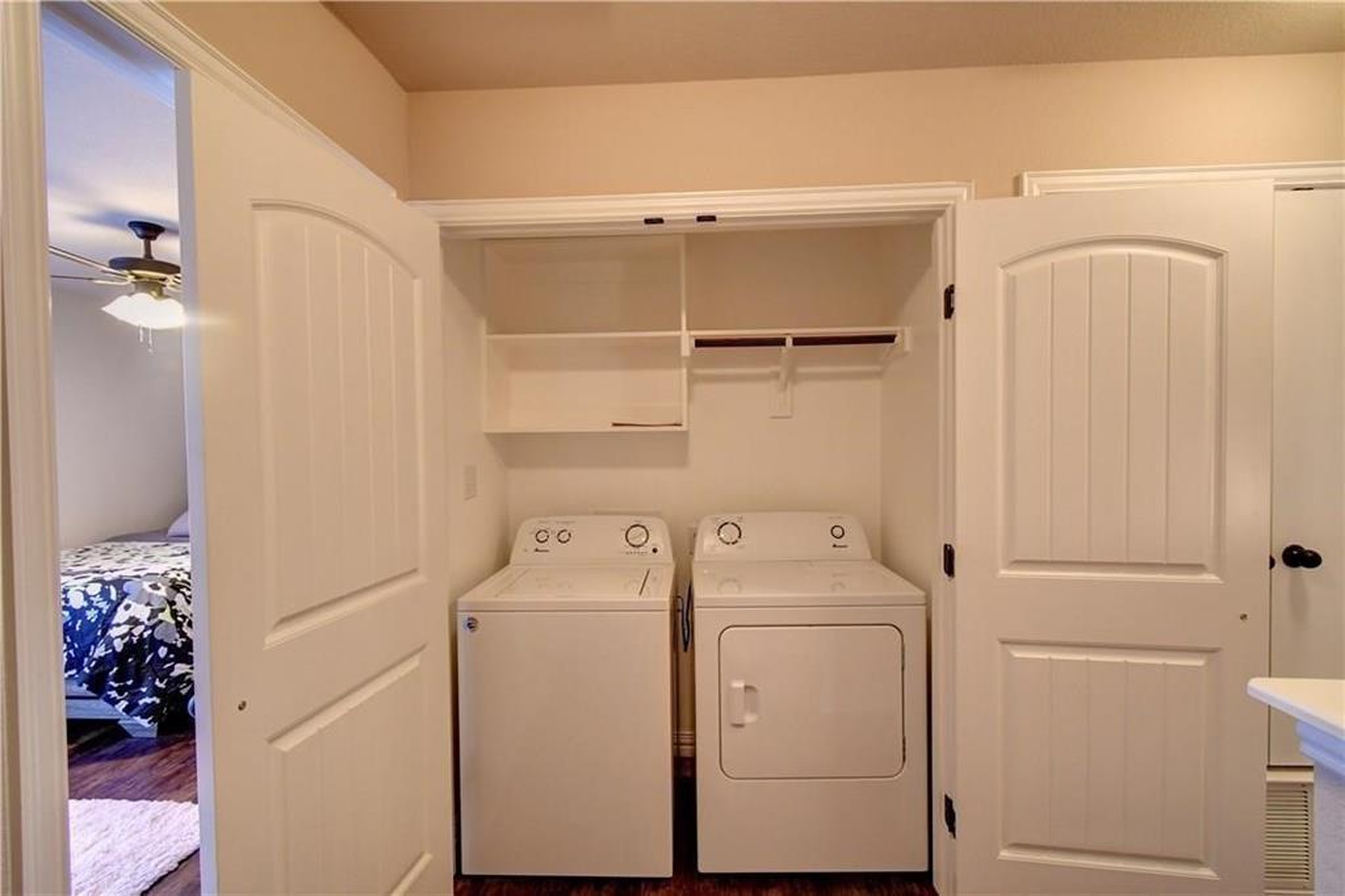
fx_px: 560
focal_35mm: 15
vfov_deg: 77.3
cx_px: 672
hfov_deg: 100.4
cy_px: 448
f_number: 5.6
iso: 1250
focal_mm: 10
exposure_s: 1/20
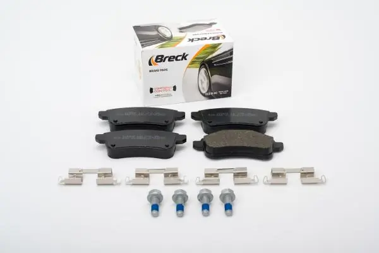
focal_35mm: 70
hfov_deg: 28.8
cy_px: 126
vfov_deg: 19.5
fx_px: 737
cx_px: 190
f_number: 10
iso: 64
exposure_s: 1/160
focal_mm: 70
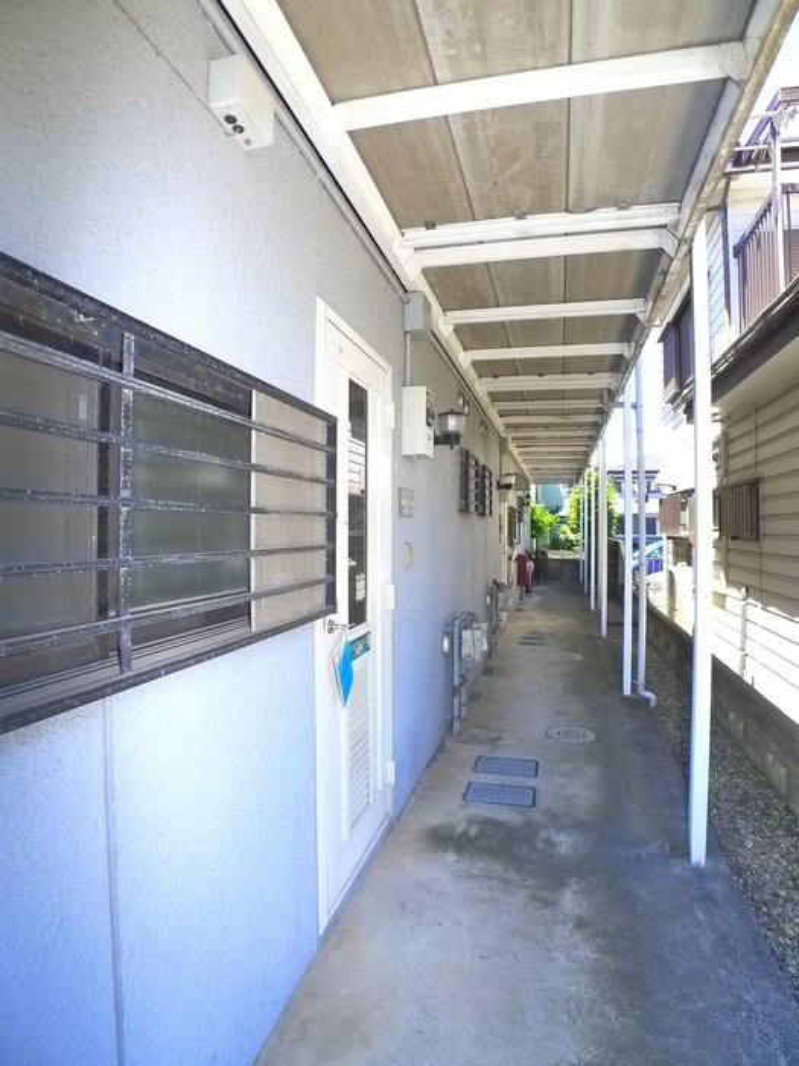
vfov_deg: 71.6
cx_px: 400
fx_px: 739
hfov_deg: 56.8
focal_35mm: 24
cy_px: 533
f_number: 2.8
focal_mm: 5.1
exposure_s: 1/160
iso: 400
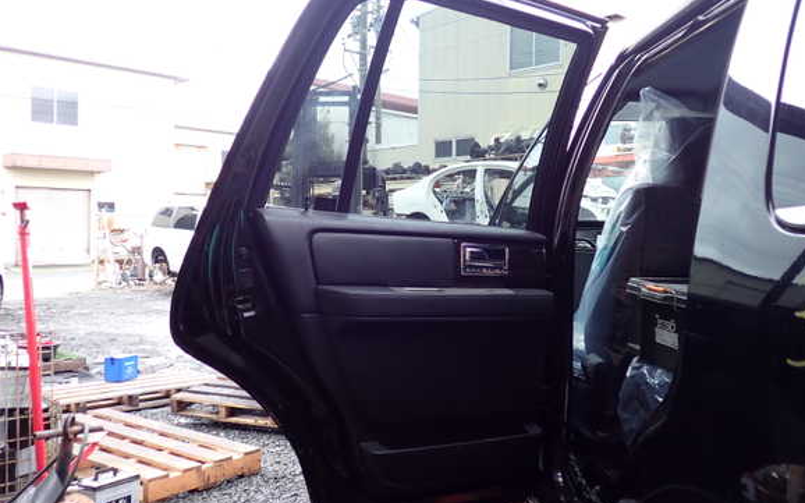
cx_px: 407
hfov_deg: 58.2
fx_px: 724
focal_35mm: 33
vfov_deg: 38.3
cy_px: 234
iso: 160
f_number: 2.3
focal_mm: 5.4
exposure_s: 1/125
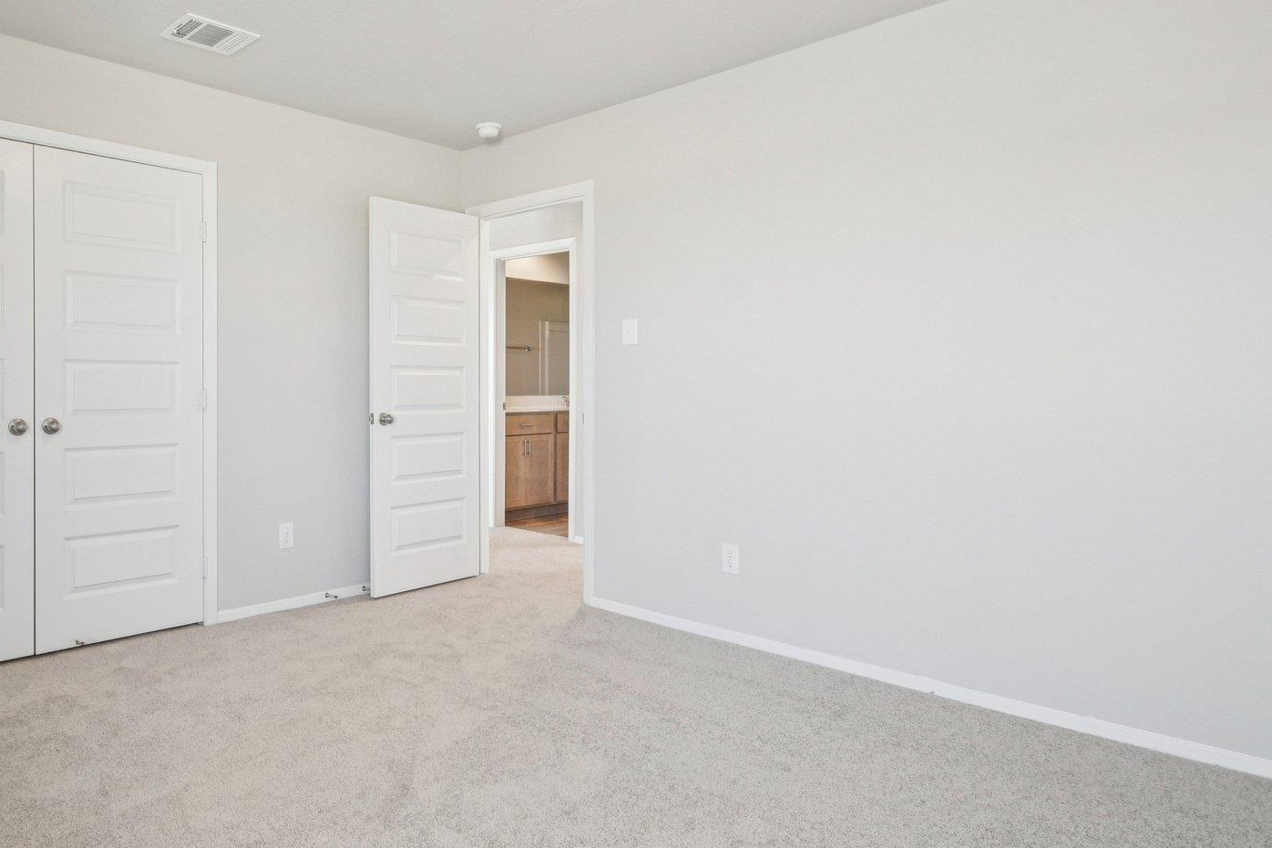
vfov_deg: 56.9
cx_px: 426
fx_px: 777
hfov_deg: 76.1
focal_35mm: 22
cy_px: 351
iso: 400
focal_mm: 10
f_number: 8
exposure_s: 1/10
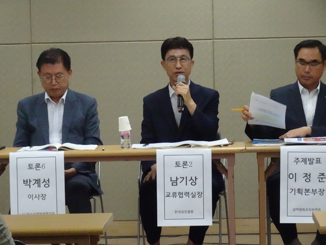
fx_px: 1497
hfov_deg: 12.4
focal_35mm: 159
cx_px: 163
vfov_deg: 9.3
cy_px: 122
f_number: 5.6
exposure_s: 1/160
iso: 3200
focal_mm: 25.37
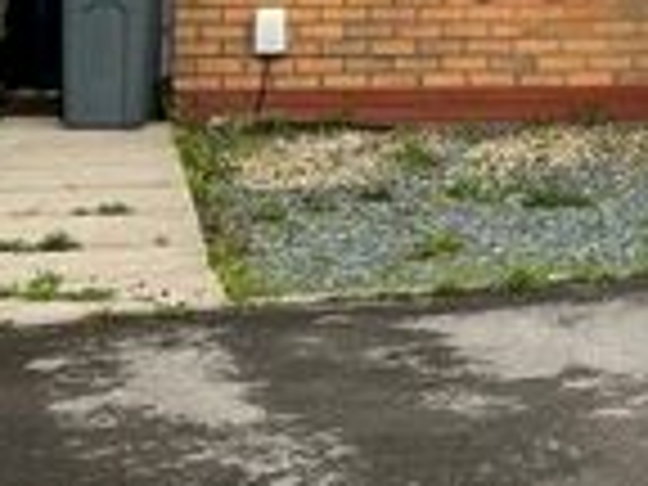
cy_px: -425
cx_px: 909
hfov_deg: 14.8
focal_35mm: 126
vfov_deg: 10.9
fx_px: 2359
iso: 50
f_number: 1.5
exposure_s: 1/1645
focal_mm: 5.7
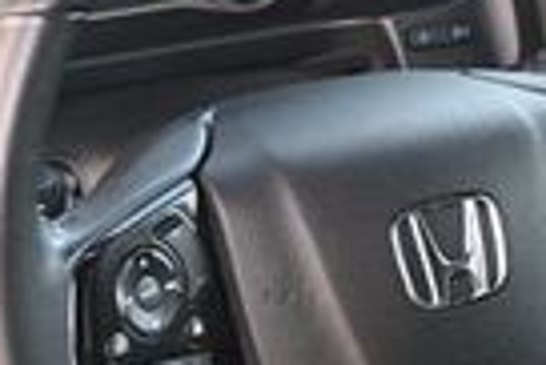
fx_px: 2141
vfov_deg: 9.7
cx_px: 482
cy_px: 357
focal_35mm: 141
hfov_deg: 14.4
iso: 500
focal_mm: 20
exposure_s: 1/125
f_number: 3.8
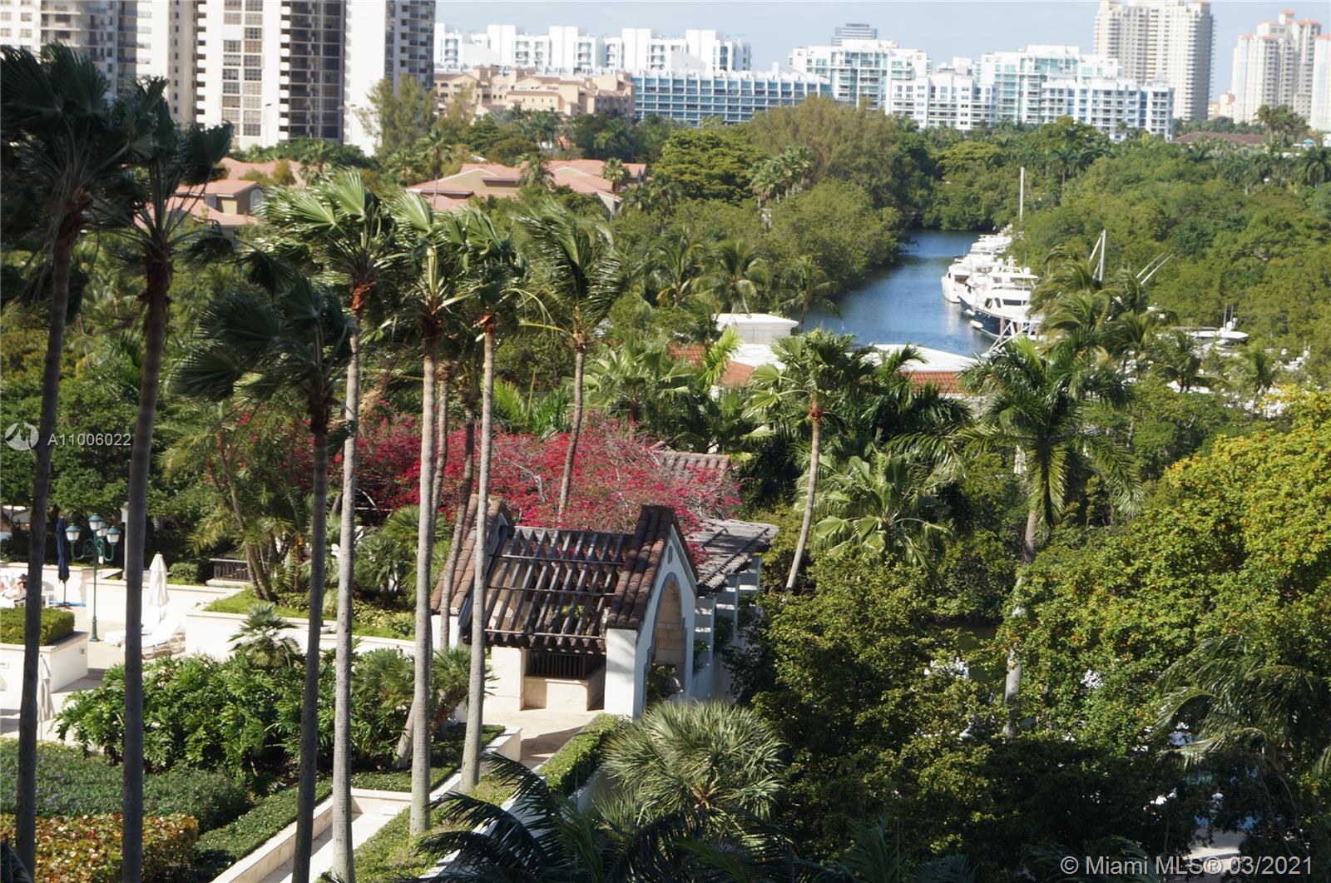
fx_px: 3045
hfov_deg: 24.7
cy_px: 442
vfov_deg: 16.5
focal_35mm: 82
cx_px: 666
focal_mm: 55
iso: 100
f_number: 11
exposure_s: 1/125
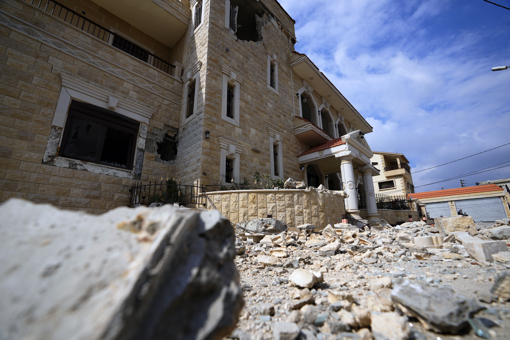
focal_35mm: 16
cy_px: 170
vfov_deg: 73.7
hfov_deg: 96.7
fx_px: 227
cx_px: 255
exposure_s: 1/2000
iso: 100
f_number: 4.5
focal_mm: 16
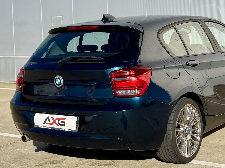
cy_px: 66
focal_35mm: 70
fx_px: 455
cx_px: 150
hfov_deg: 27.6
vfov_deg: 21.0
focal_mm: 6.76
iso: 80
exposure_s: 1/6536
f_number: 1.78
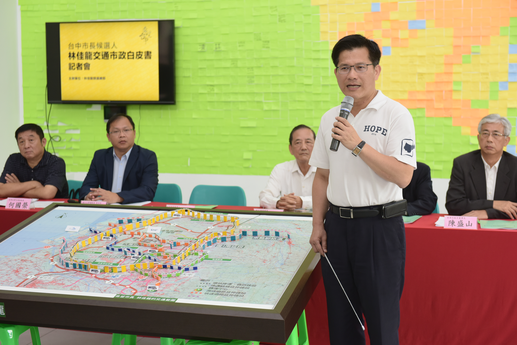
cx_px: 258
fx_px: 862
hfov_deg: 33.4
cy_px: 172
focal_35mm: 60
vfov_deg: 22.6
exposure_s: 1/200
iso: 1000
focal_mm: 60
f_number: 4
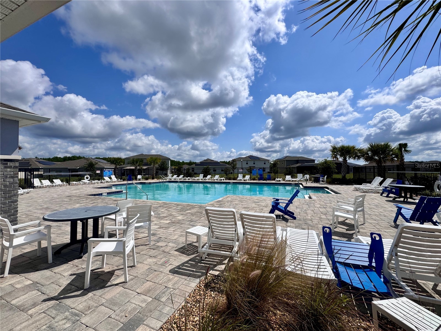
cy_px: 166
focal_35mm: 14
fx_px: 178
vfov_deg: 85.7
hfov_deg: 102.1
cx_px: 220
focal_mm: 2.22
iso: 32
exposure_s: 1/3906
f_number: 2.2
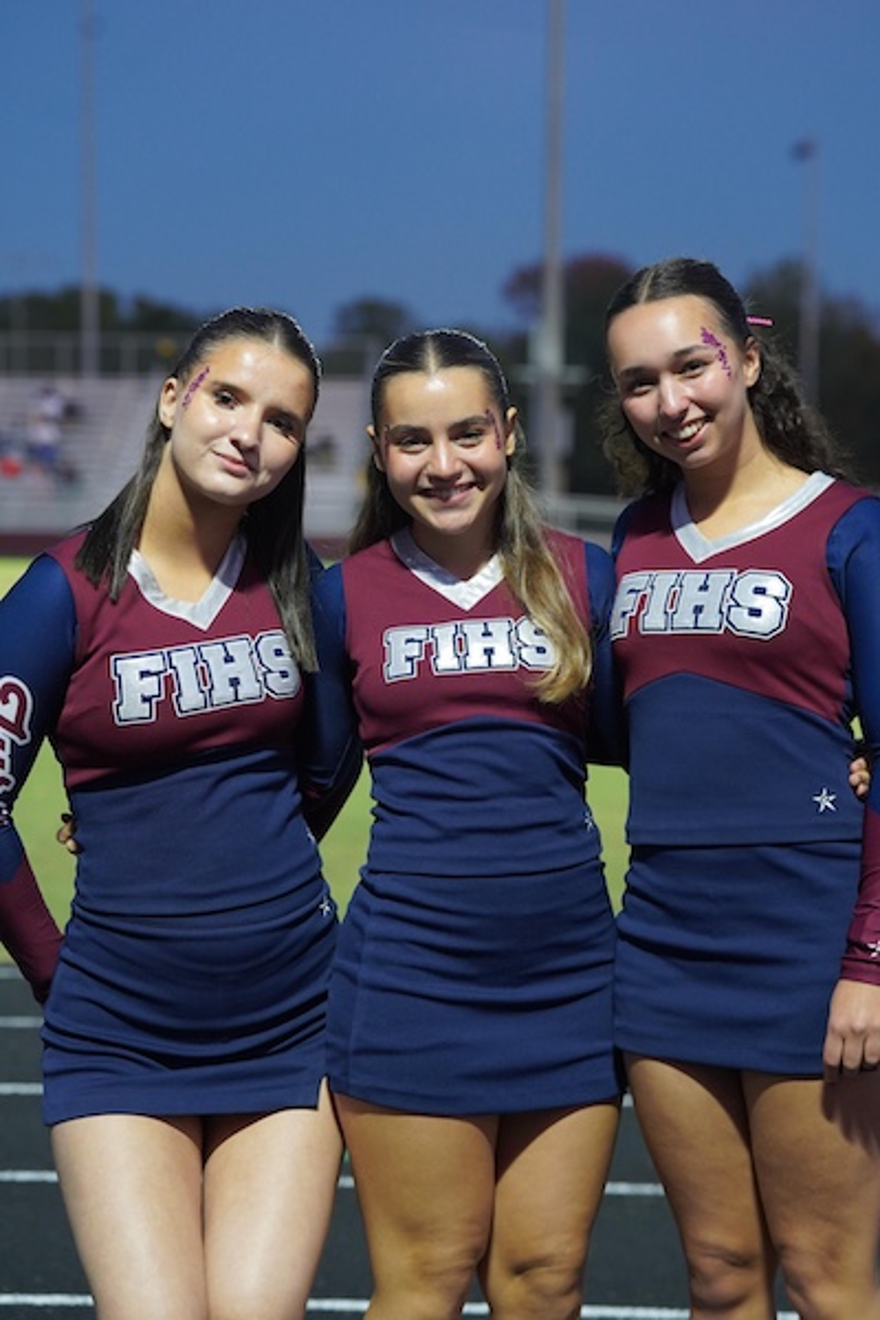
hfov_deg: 15.4
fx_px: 3263
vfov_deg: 22.9
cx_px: 440
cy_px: 660
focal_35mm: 89
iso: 2500
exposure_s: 1/160
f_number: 4
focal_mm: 89
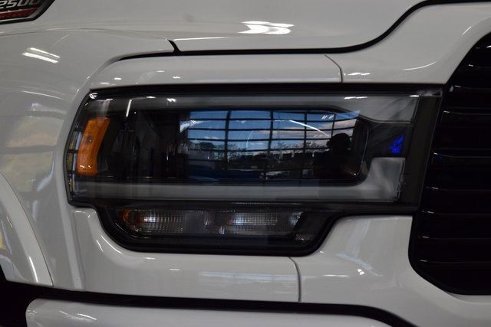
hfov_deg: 19.5
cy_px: 164
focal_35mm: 105
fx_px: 1432
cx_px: 246
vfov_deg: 13.0
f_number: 9
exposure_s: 1/125
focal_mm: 70
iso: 1400
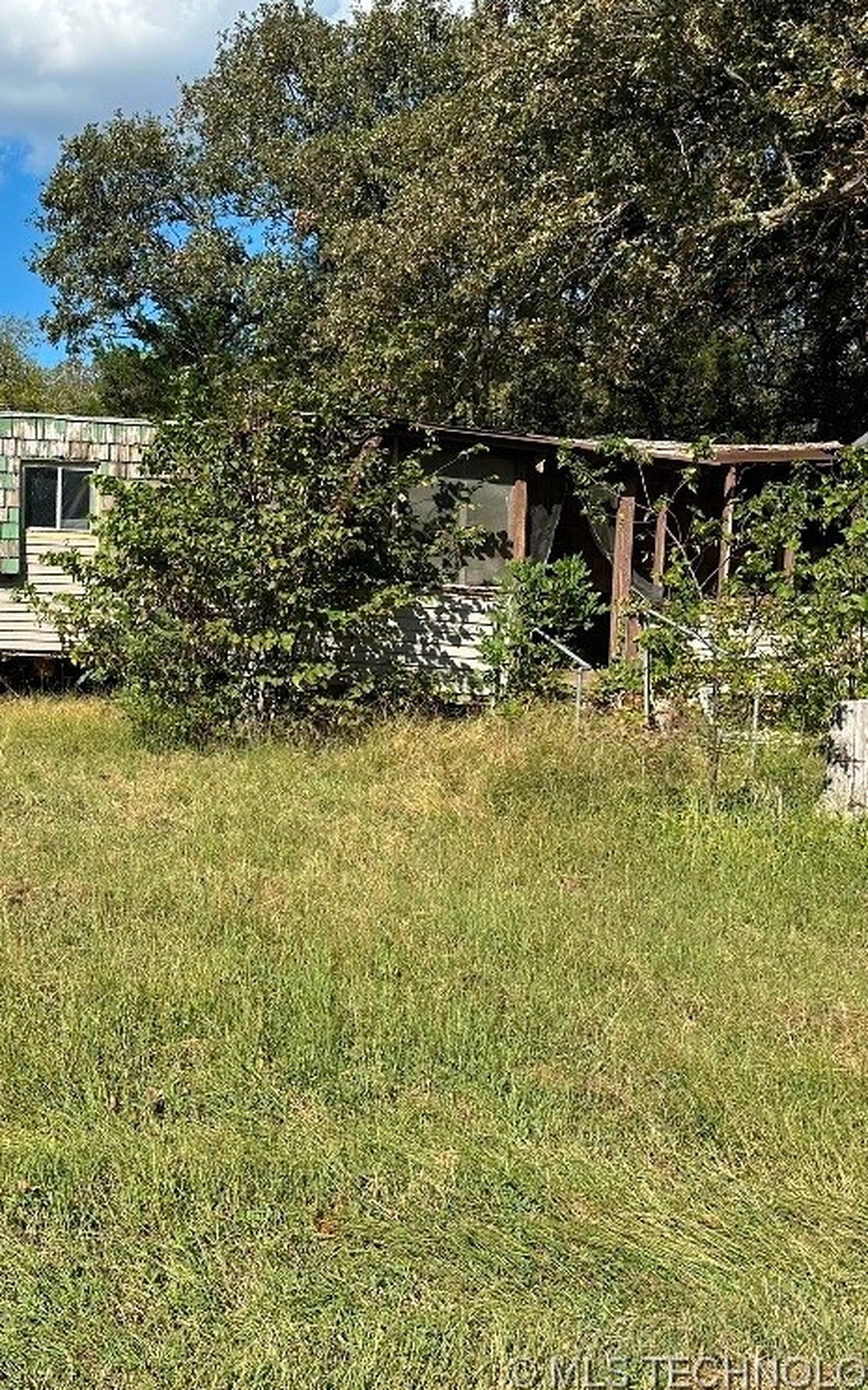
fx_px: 1325
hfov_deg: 35.0
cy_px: 697
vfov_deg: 55.3
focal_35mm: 35
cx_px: 161
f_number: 1.78
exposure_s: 1/4016
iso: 80
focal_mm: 6.86
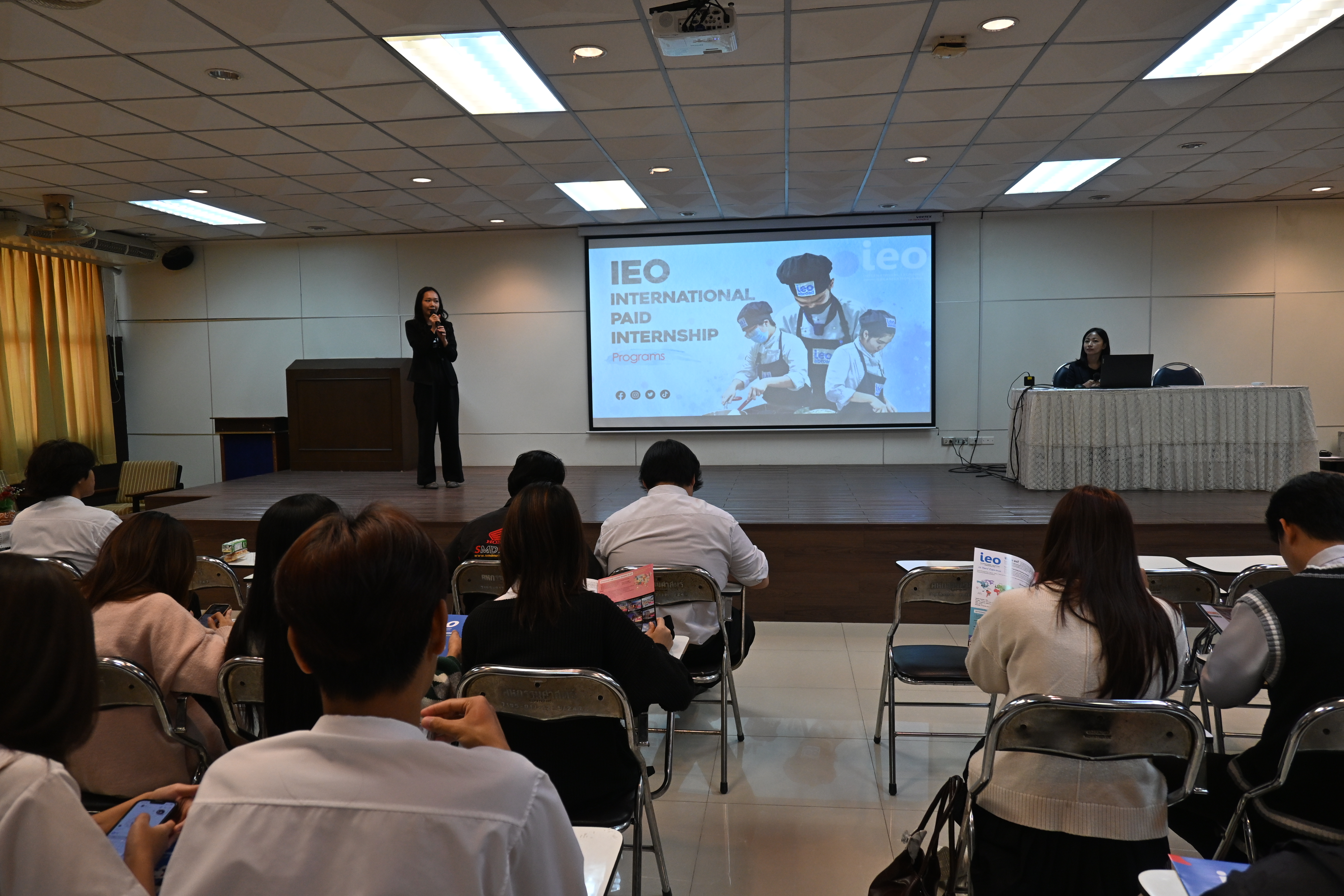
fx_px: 896
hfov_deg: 73.7
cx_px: 672
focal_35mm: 24
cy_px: 448
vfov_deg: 53.1
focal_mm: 16
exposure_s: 1/80
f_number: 4.5
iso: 640
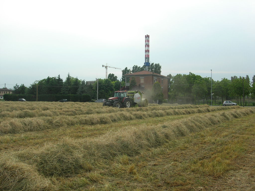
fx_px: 280
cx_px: 128
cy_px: 96
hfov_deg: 49.0
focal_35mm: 38
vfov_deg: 37.7
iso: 64
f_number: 4.8
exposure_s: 1/490
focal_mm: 7.8
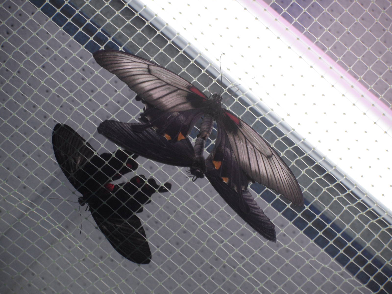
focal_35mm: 270
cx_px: 196
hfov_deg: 7.3
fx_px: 3058
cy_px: 147
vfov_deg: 5.5
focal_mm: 44.4
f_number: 5
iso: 100
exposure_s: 1/60
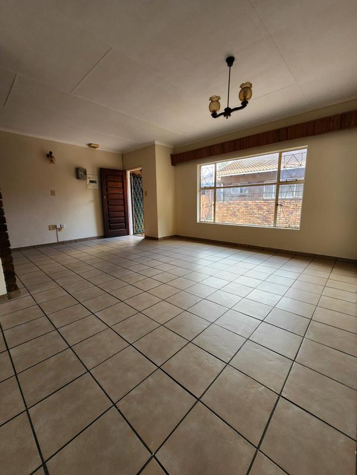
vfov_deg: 106.2
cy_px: 238
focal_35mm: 13
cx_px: 178
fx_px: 179
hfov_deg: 89.9
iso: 100
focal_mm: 2.2
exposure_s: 1/50
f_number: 2.2
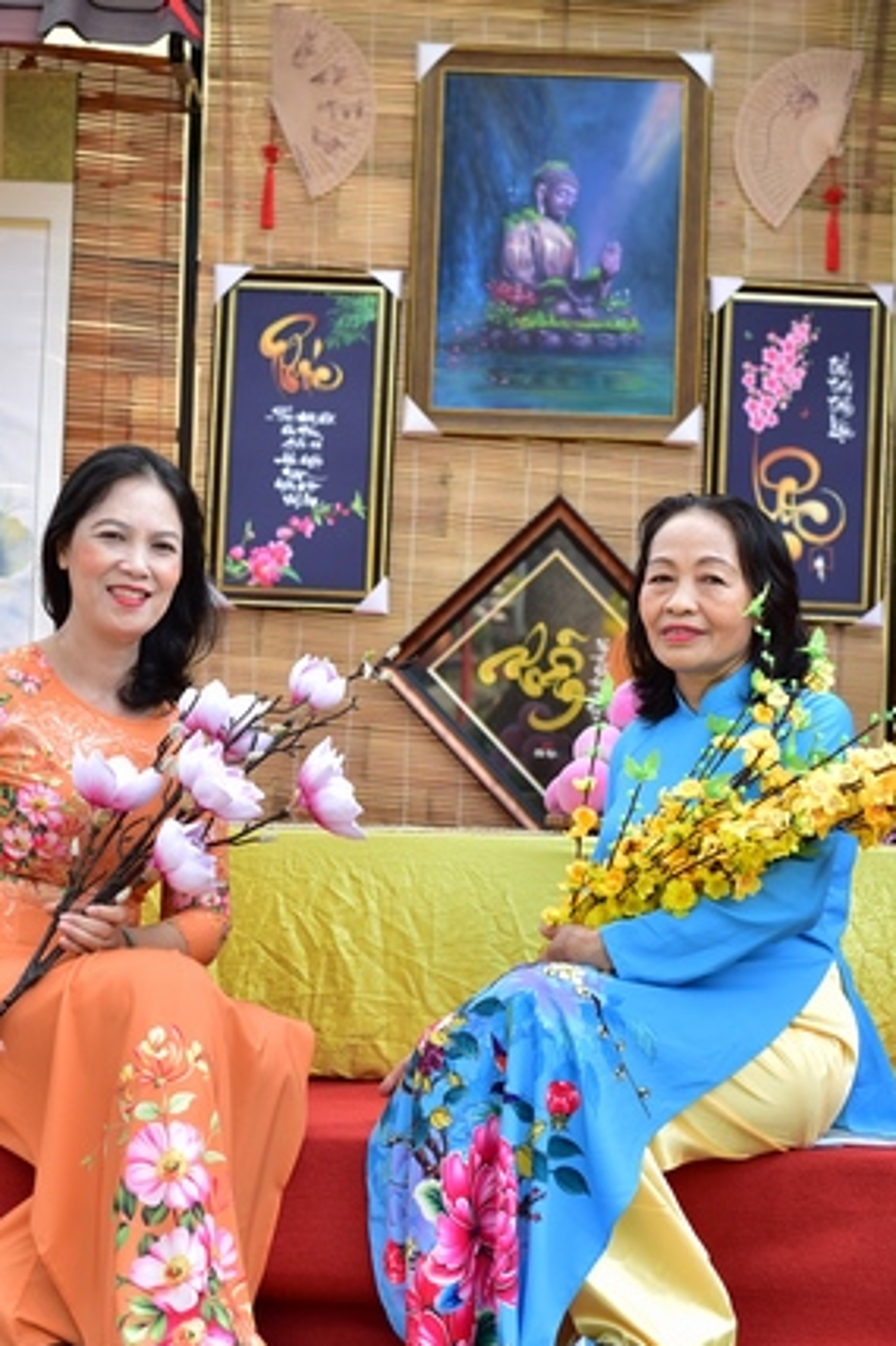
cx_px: 396
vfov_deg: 26.7
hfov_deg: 17.9
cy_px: 676
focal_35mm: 76
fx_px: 2839
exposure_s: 1/125
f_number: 3.5
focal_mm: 50
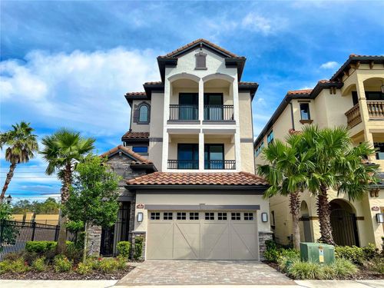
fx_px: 288
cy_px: 144
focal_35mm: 26
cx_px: 192
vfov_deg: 53.1
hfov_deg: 67.3
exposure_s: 1/5300
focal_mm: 5.7
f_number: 1.5
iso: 50
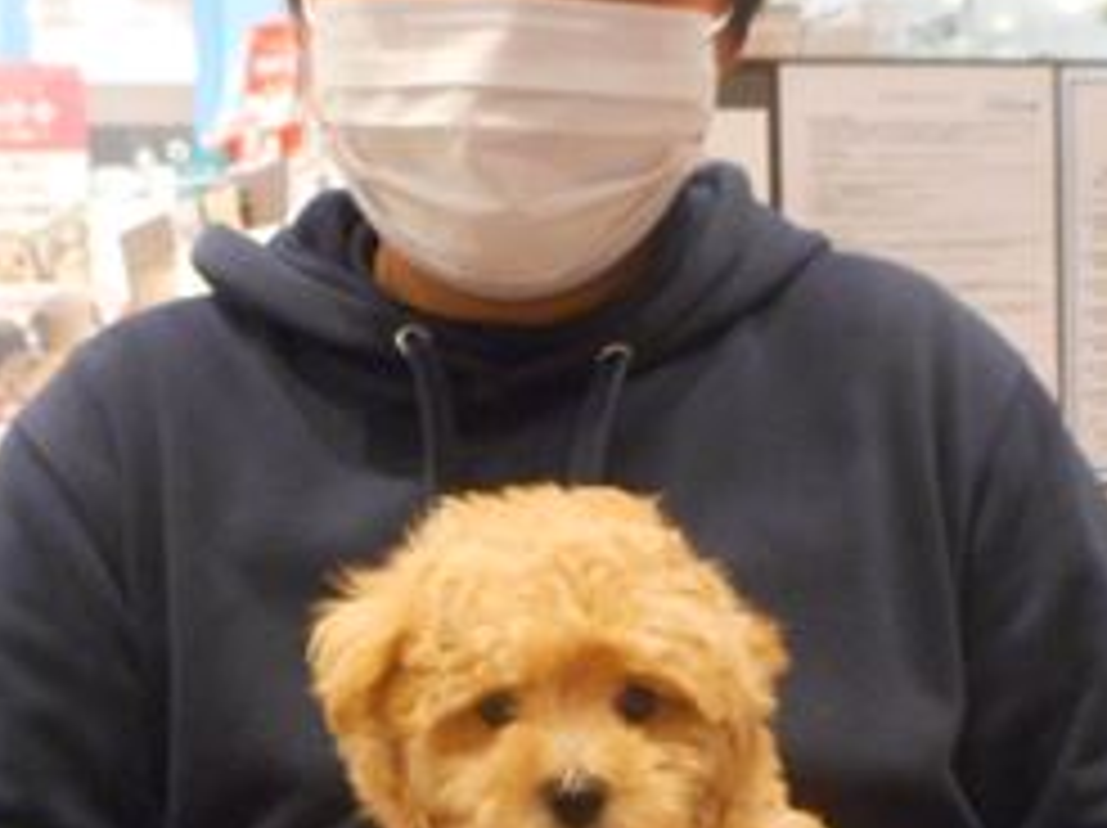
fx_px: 1949
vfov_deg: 24.0
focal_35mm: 61
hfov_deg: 31.7
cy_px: 450
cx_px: 536
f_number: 3.7
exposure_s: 1/25
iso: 400
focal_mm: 4.5
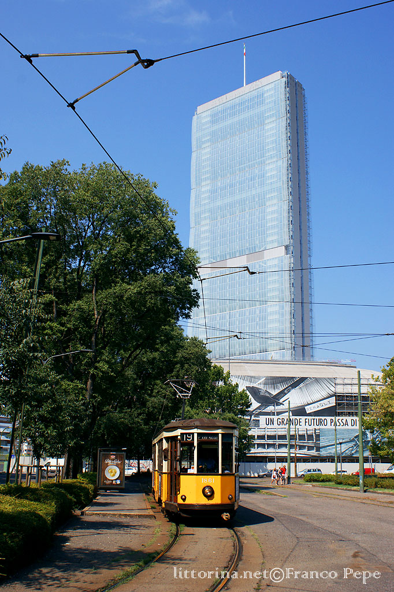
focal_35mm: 36
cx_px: 197
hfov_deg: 36.8
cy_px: 296
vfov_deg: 53.1
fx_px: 591
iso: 200
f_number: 9
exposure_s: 1/500
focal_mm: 24
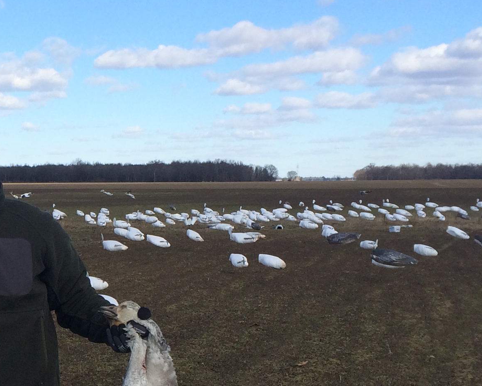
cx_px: -32
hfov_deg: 22.2
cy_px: 330
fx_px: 1169
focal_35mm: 82
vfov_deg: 18.5
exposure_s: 1/1786
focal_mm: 4.12
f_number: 2.2
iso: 32
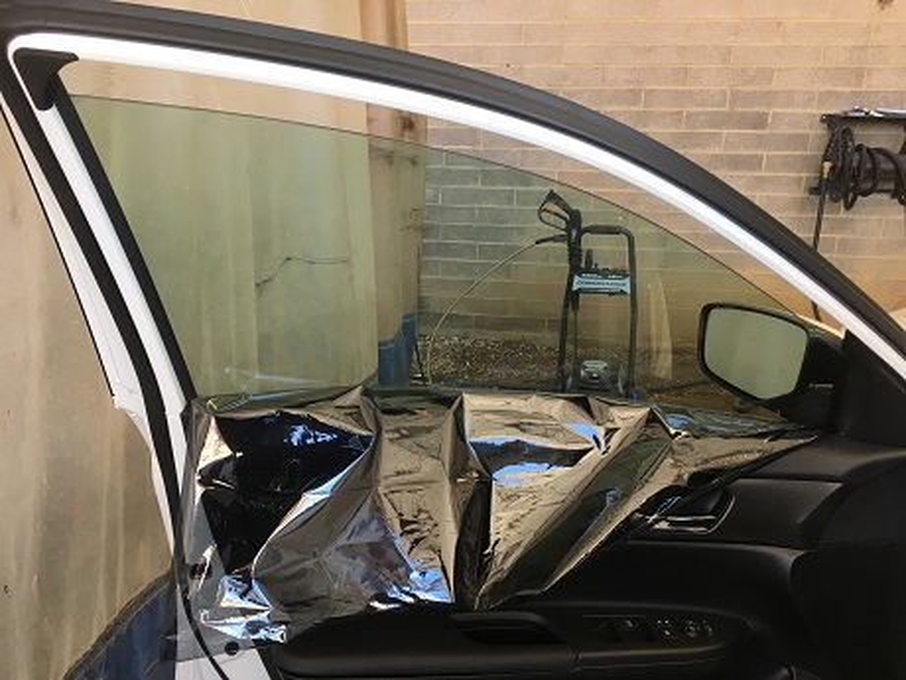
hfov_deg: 61.7
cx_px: 453
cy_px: 340
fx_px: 759
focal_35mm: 29
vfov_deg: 48.2
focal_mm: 4.15
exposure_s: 1/40
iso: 25
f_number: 2.2
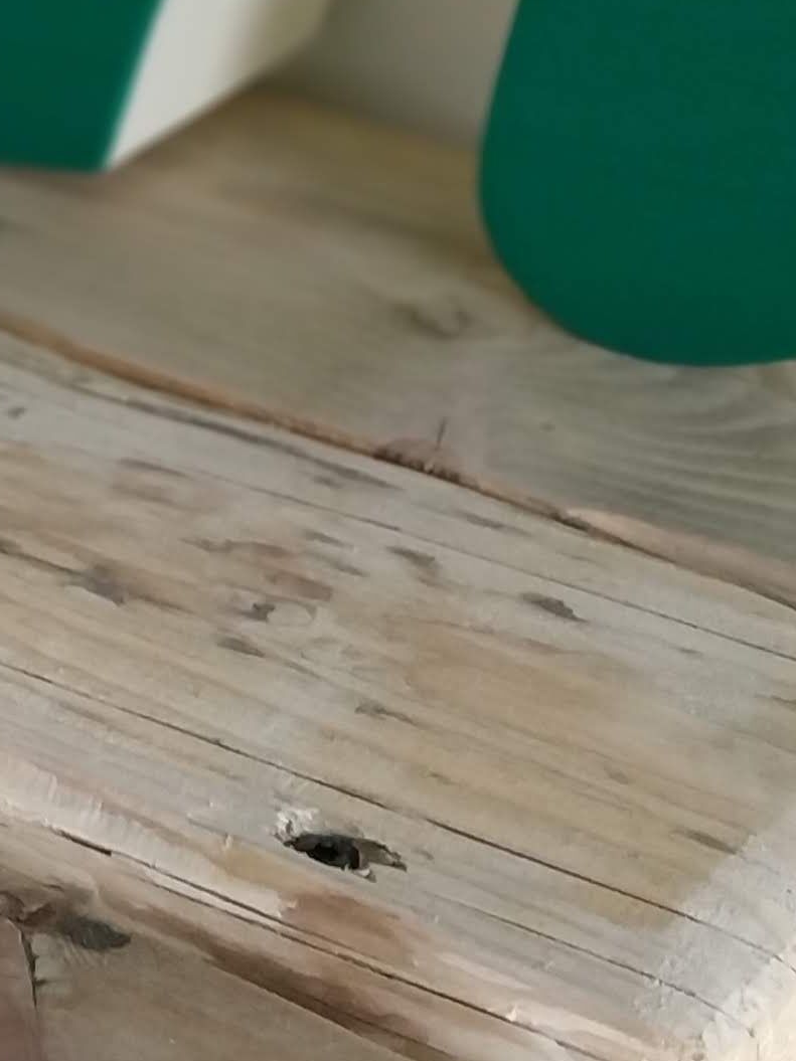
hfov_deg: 14.8
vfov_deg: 21.4
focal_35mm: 91
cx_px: -479
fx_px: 2791
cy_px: 762
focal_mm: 3.94
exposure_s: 1/25
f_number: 1.9
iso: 400
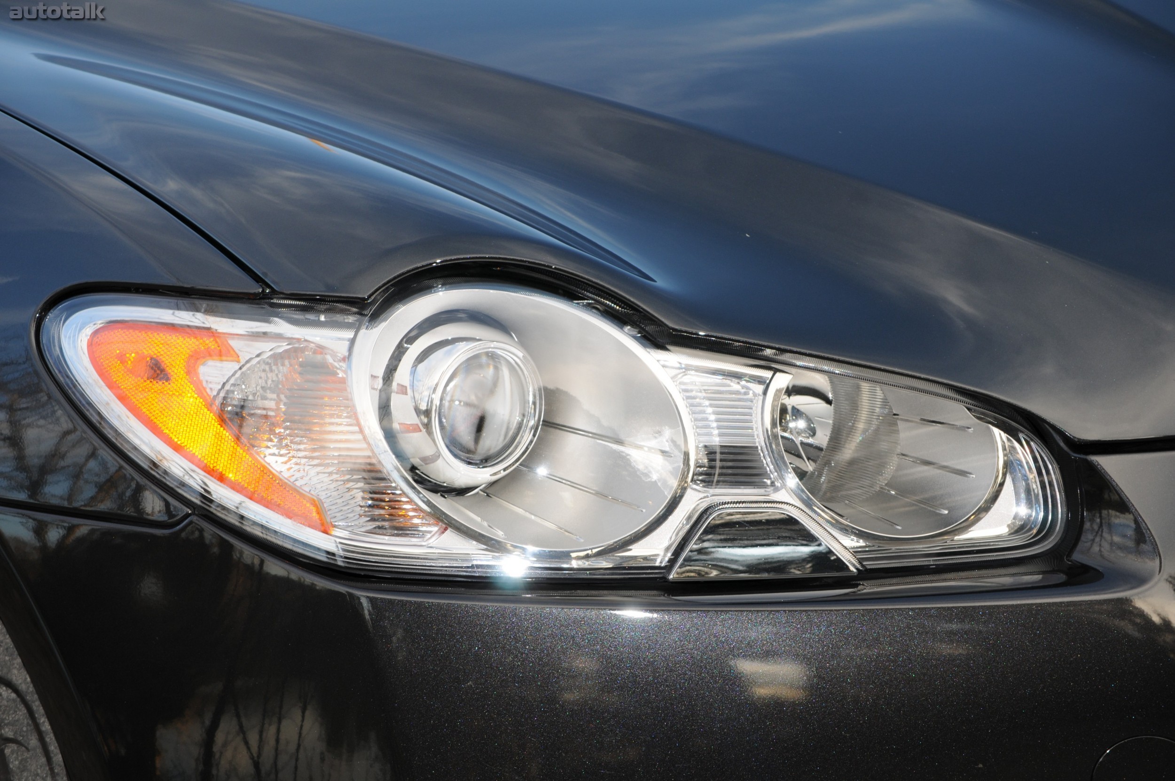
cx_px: 588
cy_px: 390
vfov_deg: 10.1
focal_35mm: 135
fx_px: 4401
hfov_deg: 15.2
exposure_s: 1/60
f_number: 8
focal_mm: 90
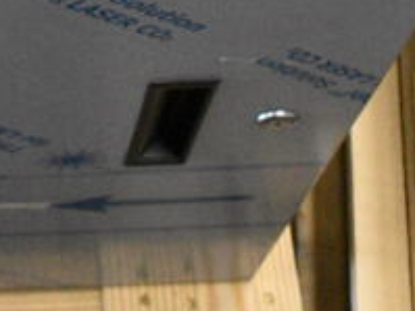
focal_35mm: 139
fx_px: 1668
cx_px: -4
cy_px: -548
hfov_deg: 14.0
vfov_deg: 9.1
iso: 6400
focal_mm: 21
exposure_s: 1/160
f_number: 6.3
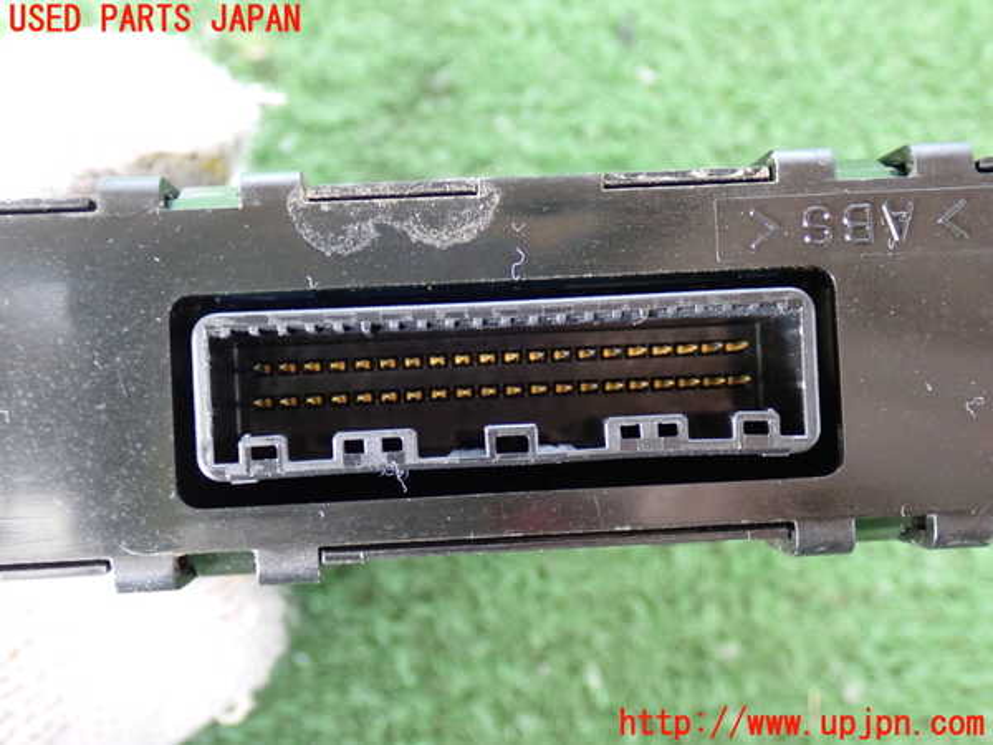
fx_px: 1434
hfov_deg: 38.2
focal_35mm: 50
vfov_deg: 29.1
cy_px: 372
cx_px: 496
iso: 800
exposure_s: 1/15
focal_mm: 9.01
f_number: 3.2
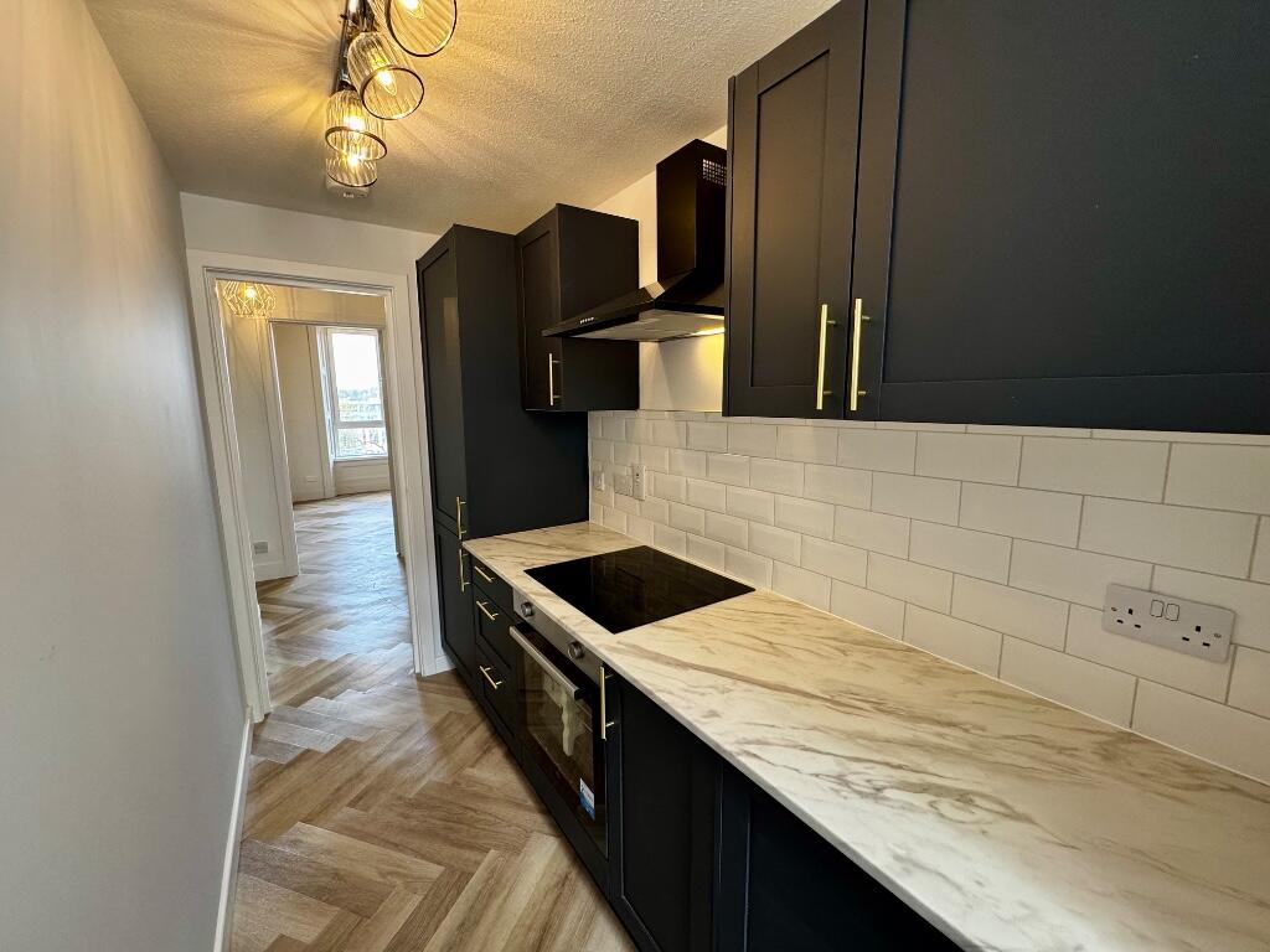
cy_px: 476
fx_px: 514
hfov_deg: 102.1
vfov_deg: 85.7
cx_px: 635
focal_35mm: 14
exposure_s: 1/99
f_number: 2.2
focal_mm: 2.22
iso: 250
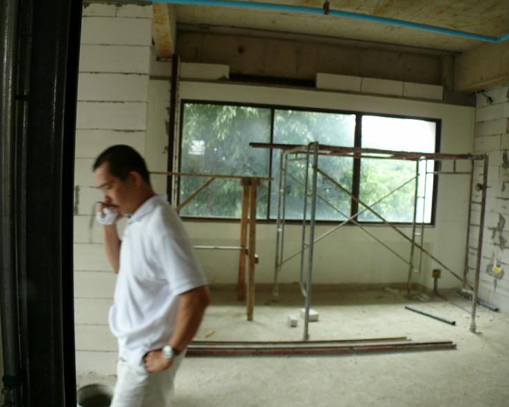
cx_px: 243
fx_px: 557
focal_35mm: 37
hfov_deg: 49.1
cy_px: 206
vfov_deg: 40.1
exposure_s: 1/30
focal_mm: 7.4
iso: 100
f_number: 2.8
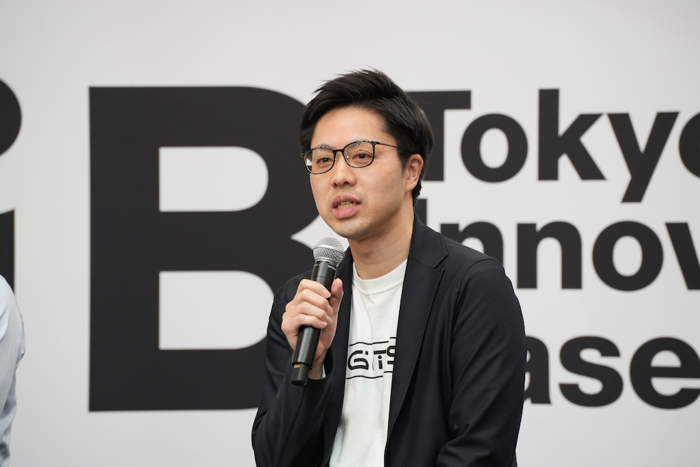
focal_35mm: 300
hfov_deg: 6.9
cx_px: 350
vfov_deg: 4.6
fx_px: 5834
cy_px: 234
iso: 2500
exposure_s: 1/30
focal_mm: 300
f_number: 9
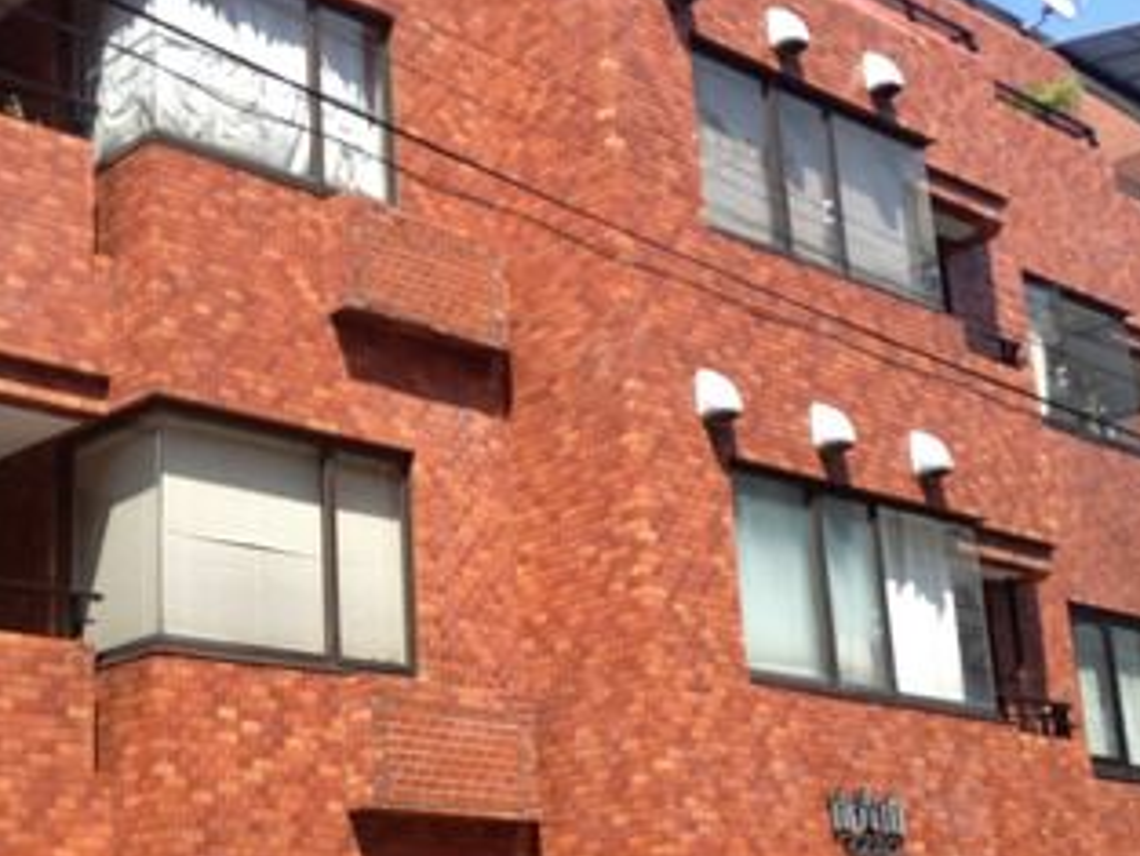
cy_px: 492
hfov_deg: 28.6
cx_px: 328
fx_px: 2207
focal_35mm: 67
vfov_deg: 21.9
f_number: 2.4
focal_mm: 4.28
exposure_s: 1/690
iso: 50
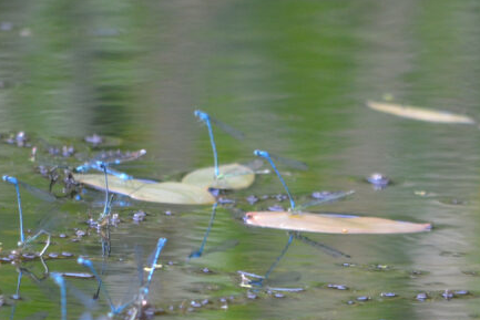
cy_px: 270
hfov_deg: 1.9
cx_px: 324
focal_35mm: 1065
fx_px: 14204
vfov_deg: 1.3
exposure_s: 1/500
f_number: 5.6
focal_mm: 300
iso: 900
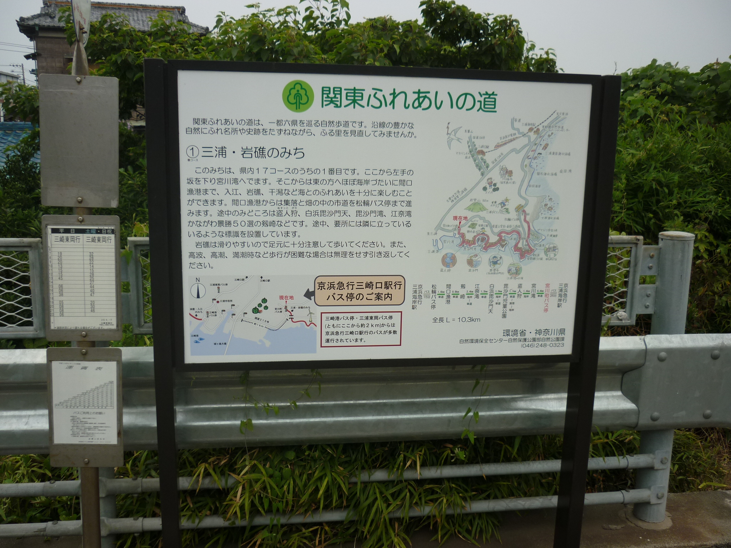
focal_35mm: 33
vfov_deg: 42.9
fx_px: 697
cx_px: 366
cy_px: 274
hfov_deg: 55.4
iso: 80
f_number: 2.8
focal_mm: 5.5
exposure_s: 1/1000
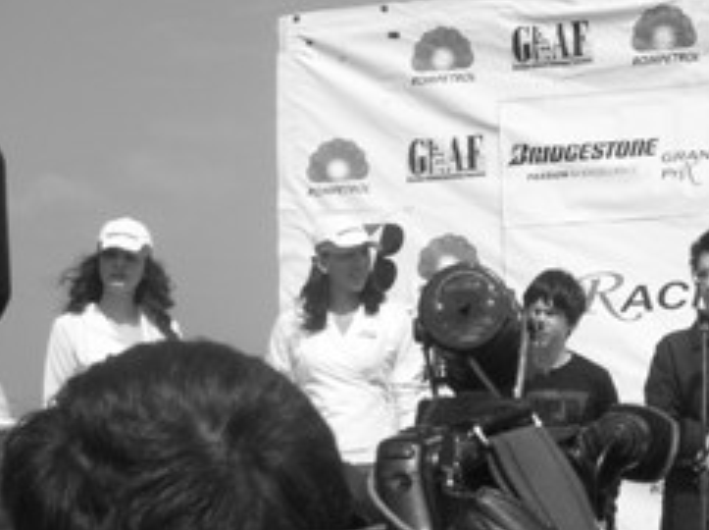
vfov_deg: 15.8
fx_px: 1902
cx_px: 918
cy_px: 417
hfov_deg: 19.5
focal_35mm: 93
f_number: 5.6
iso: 50
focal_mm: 5.8
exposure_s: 1/438
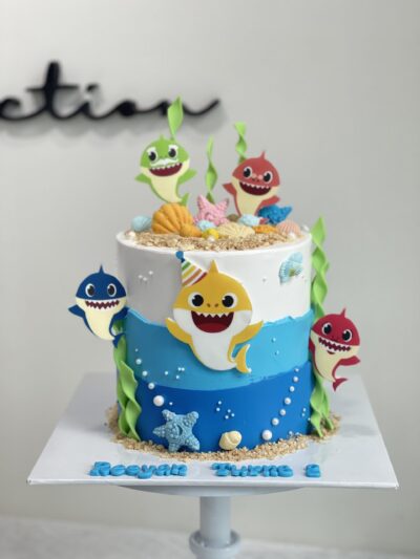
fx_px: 1035
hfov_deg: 22.9
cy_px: 280
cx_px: 210
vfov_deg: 30.3
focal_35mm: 64
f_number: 2.2
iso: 100
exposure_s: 1/100
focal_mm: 7.5
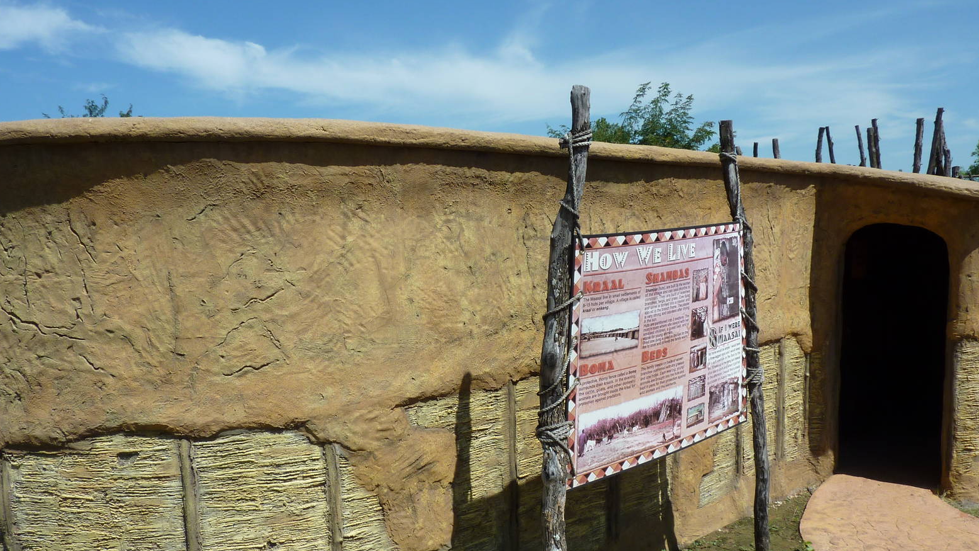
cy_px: 345
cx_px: 495
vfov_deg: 41.2
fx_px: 727
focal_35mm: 28
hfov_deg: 67.9
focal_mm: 4.1
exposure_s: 1/500
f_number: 5
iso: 80
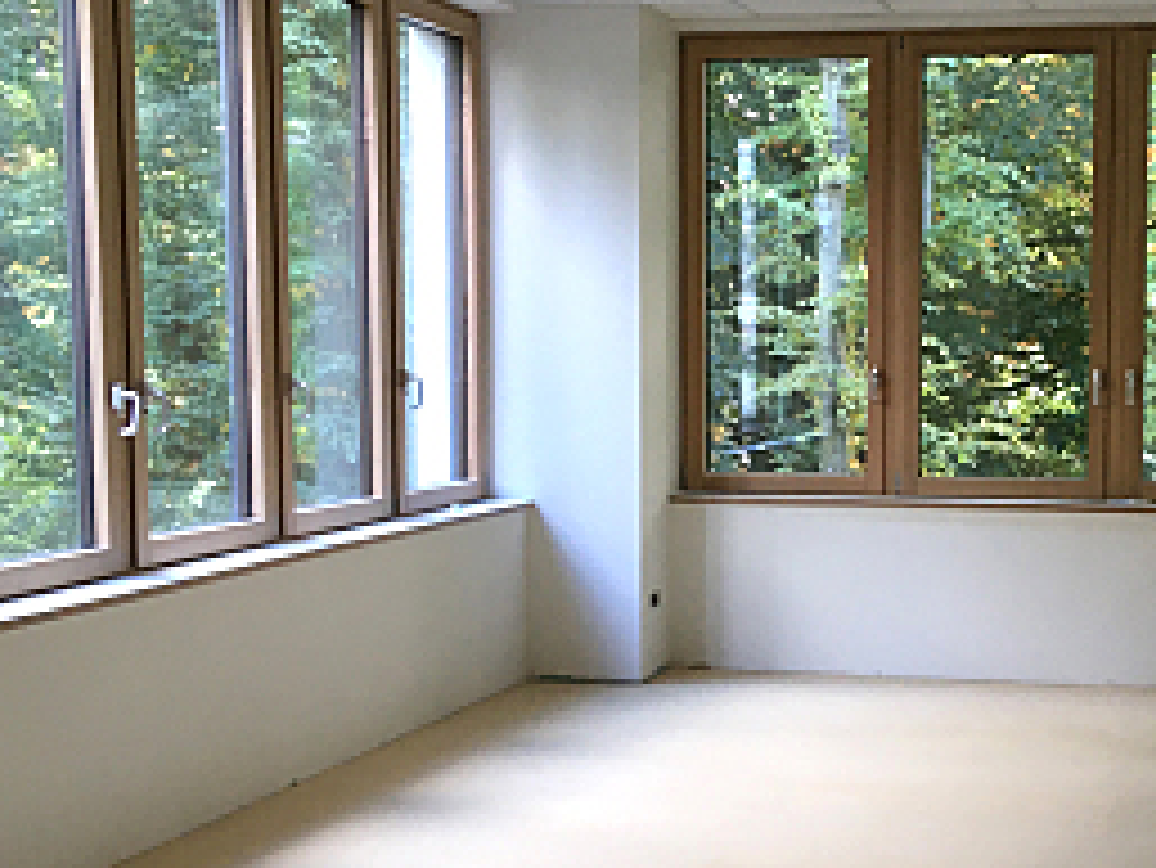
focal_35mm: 66
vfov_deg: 22.2
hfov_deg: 29.0
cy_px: 551
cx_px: 843
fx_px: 2205
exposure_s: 1/33
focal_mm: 4.15
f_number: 2.2
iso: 80
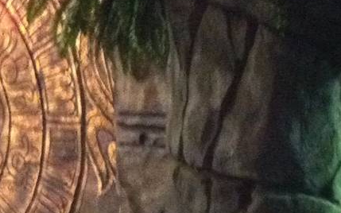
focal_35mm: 138
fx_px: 1282
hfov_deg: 15.0
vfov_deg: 9.4
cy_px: 234
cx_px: 316
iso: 1000
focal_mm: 3.85
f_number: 2.8
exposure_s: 1/15
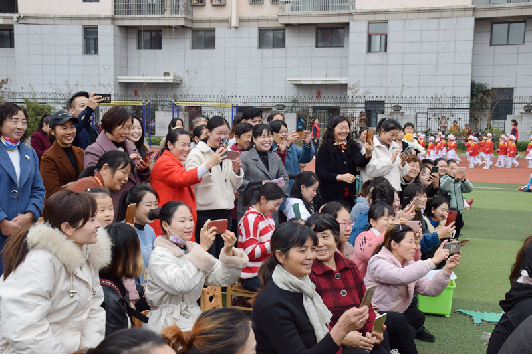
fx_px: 776
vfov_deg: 25.7
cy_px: 177
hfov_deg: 37.9
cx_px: 266
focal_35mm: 52
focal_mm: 35
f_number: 7.1
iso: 400
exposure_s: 1/200
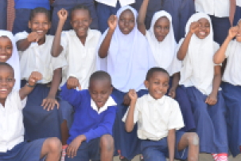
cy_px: 6
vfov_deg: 17.2
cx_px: 120
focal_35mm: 78
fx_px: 522
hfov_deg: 26.0
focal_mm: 35
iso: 800
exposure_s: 1/200
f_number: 8
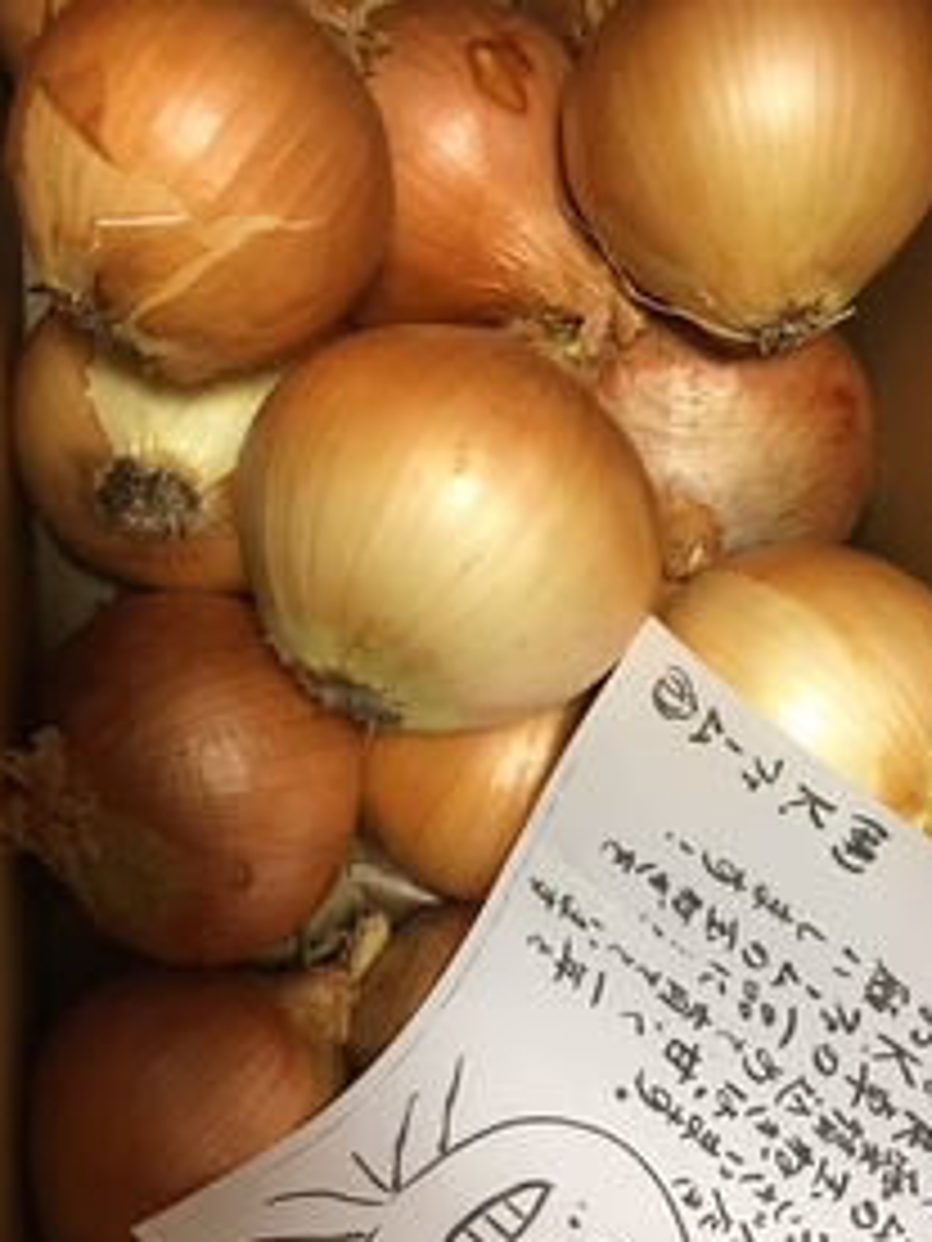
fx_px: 1508
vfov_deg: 44.8
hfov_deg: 34.3
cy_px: 612
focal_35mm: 42
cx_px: 518
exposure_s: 1/30
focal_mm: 4.15
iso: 125
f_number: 2.2
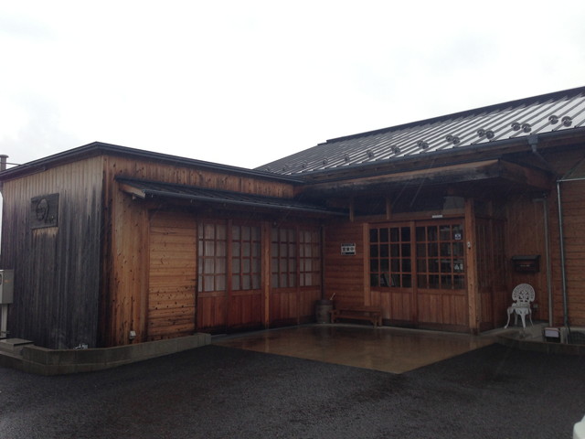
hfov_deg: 55.4
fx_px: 558
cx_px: 292
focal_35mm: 33
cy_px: 220
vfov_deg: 42.9
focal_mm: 4.13
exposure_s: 1/122
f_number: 2.4
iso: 50
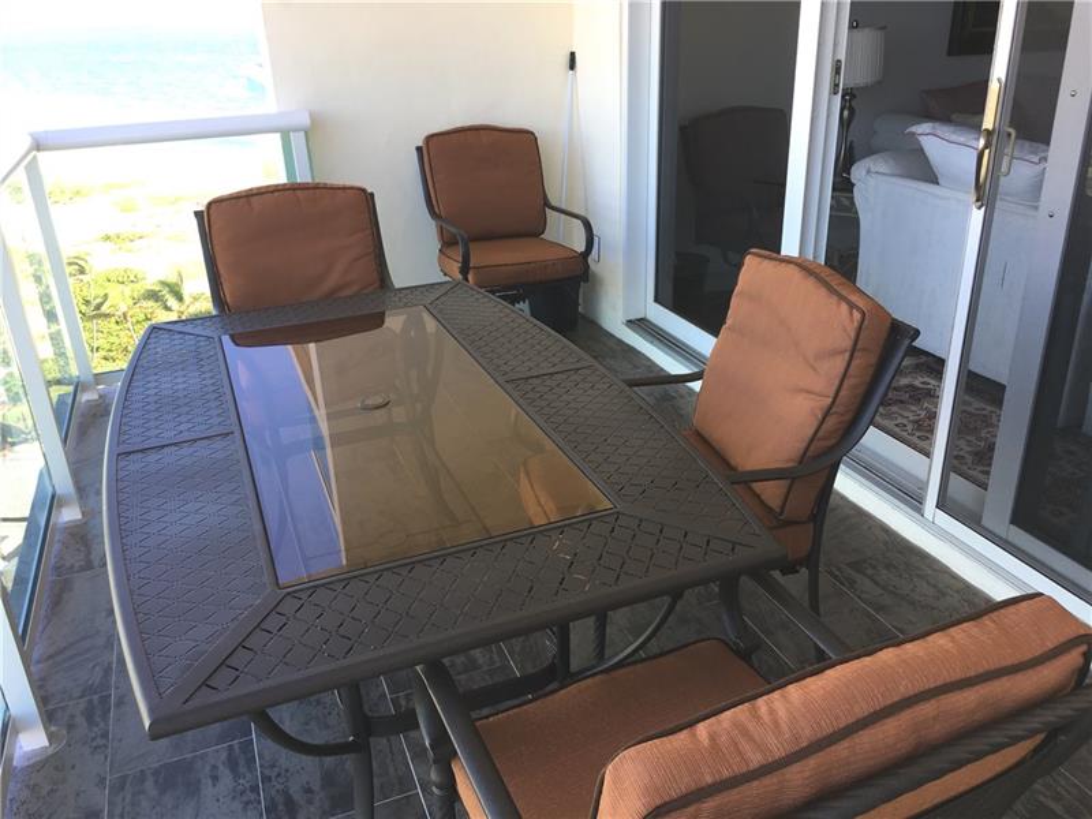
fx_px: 915
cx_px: 546
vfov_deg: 48.2
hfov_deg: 61.7
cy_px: 410
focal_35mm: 29
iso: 25
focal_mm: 4.15
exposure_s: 1/142
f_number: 2.2
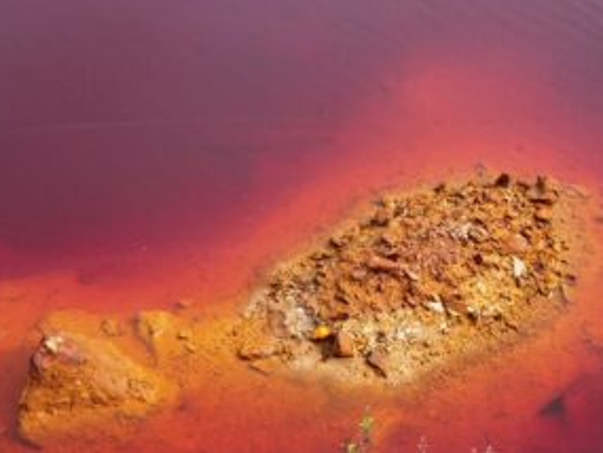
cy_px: 288
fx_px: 1237
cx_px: 284
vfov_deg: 20.7
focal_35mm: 71
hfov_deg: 27.4
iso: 100
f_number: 3.3
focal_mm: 8.1
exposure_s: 1/320
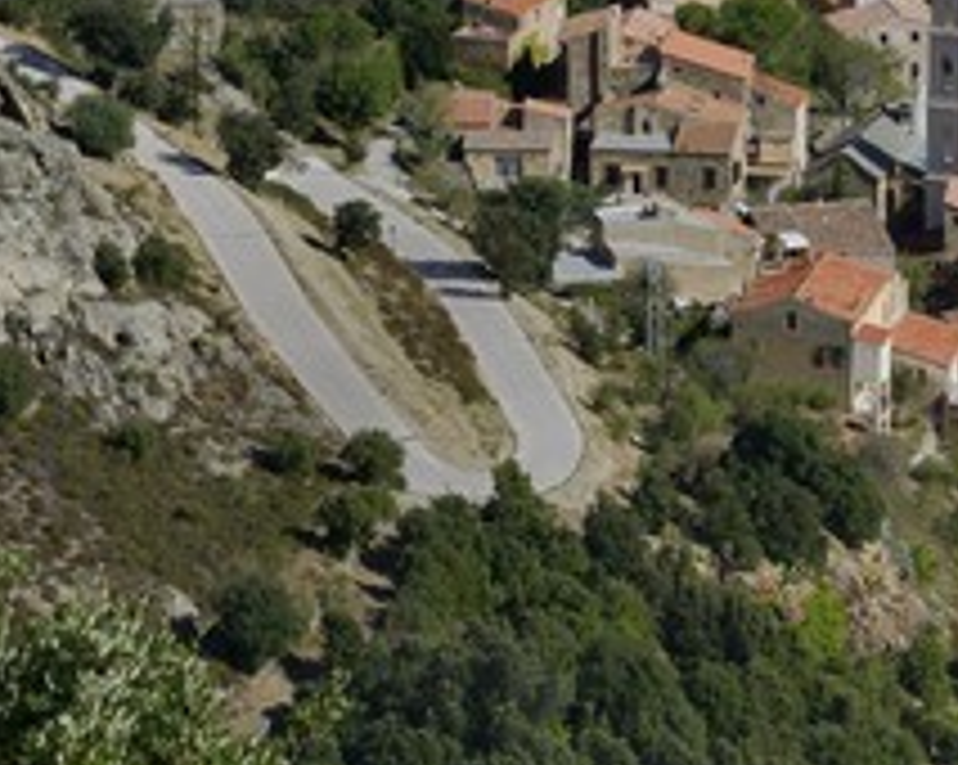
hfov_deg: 7.7
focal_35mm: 250
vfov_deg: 6.2
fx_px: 7082
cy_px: 243
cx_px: 900
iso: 400
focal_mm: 135
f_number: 18
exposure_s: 1/250
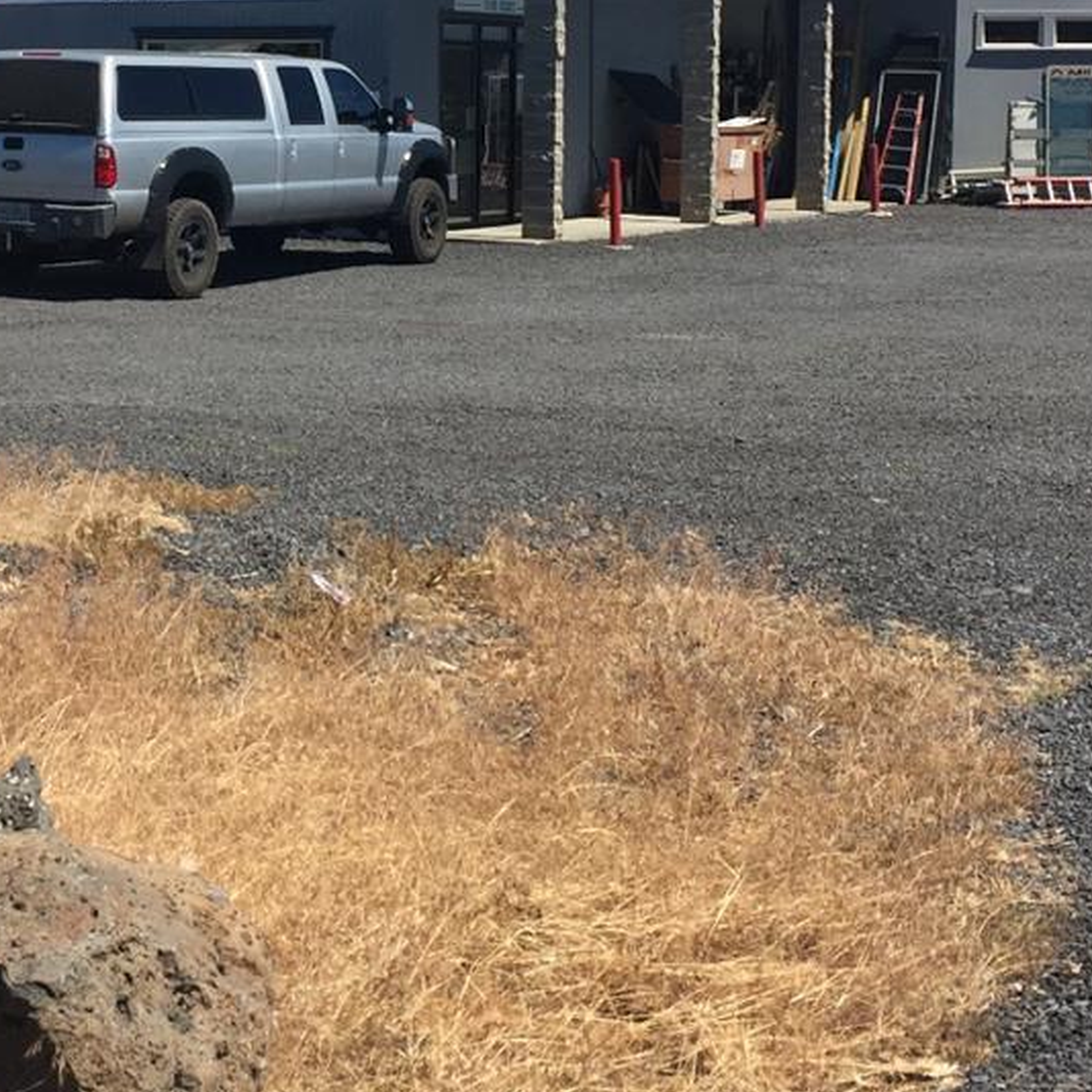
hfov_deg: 23.7
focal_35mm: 72
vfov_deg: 23.7
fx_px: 2570
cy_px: 260
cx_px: 264
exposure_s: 1/1799
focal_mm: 4.15
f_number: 2.2
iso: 32
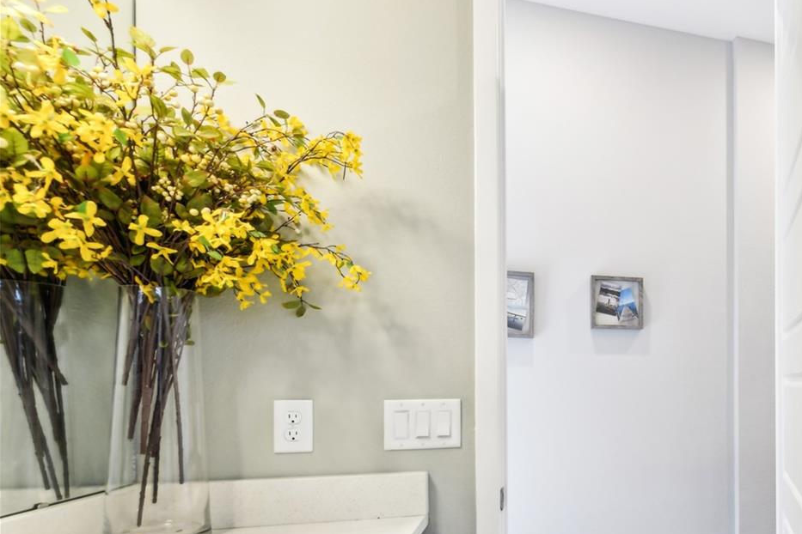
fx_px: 535
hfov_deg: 64.3
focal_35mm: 24
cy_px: 399
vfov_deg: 51.0
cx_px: 687
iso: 400
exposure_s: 1/6
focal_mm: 14
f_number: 8
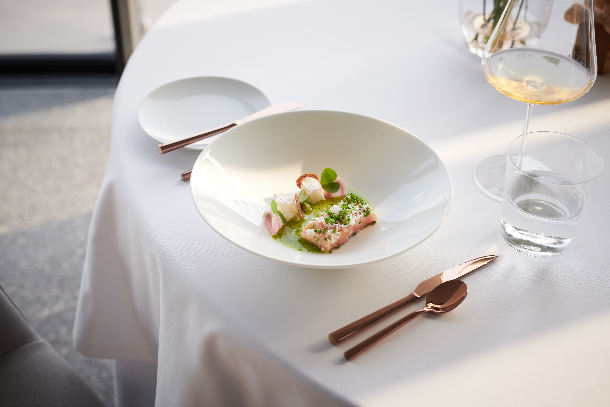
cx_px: 305
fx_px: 847
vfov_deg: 27.0
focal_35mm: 50
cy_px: 204
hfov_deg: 39.6
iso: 100
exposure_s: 1/60
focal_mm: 50
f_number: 4.5
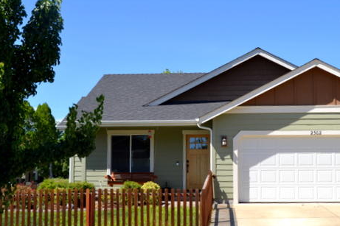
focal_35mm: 50
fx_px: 472
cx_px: 196
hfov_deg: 39.5
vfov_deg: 27.0
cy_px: 126
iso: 100
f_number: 9
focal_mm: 24
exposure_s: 1/200
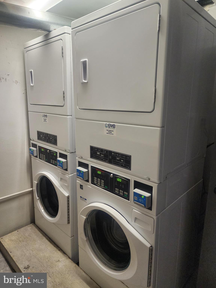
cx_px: 108
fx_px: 191
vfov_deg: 73.9
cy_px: 144
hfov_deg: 58.9
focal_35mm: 23
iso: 250
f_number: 1.8
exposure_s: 1/120
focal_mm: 6.4
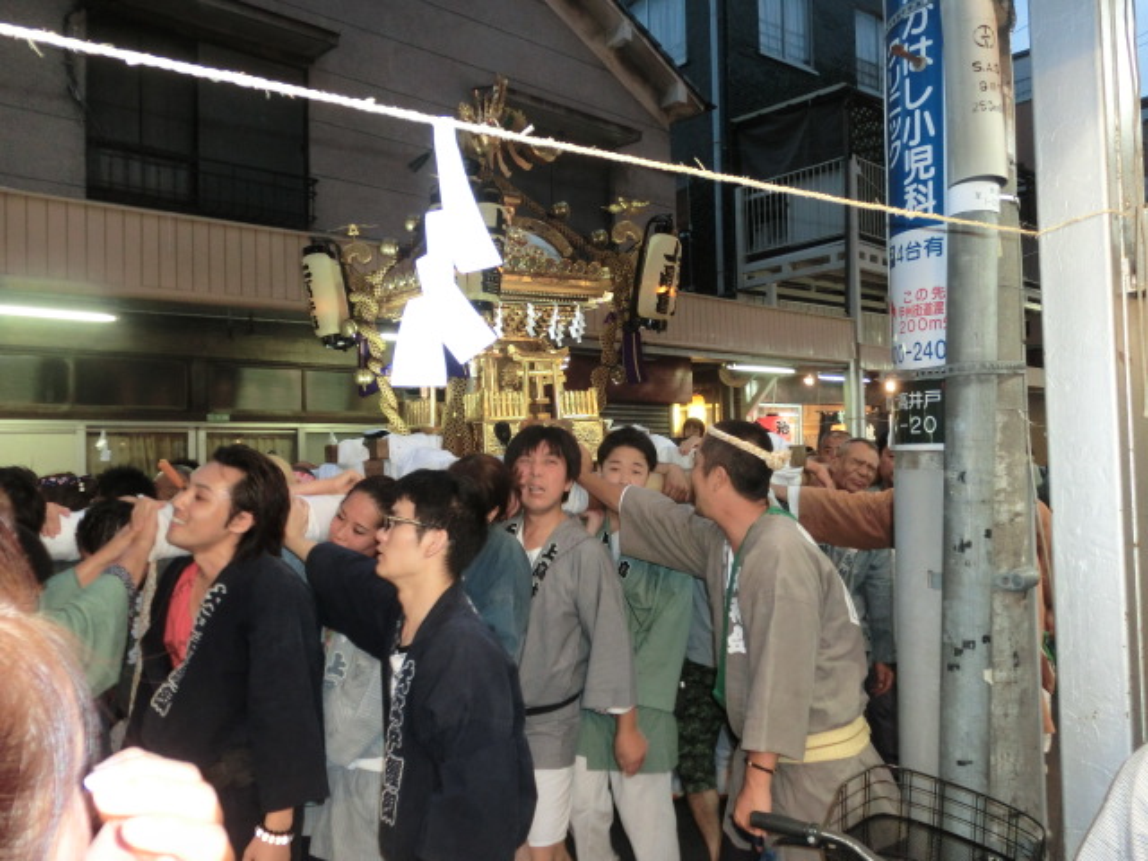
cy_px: 430
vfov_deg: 49.7
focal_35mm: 28
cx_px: 574
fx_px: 929
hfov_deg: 63.4
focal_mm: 5
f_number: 3
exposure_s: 1/50
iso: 400
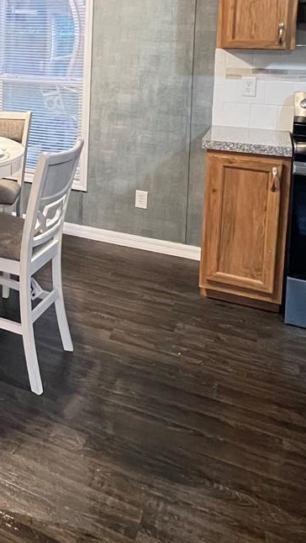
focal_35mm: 35
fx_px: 505
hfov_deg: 30.2
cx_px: -32
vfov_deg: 51.7
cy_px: 81
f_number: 1.8
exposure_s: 1/40
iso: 800
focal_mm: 1.57
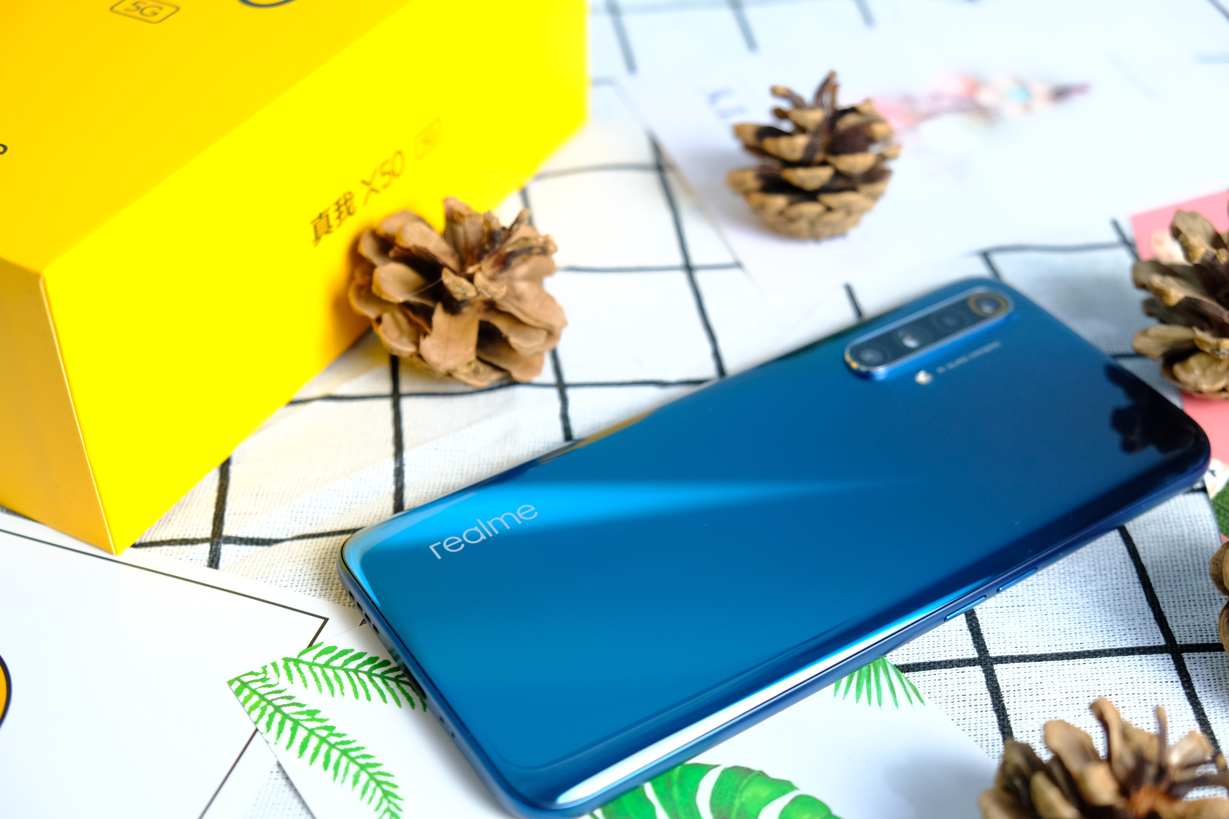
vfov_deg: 28.6
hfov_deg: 41.9
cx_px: 614
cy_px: 410
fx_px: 1604
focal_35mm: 47
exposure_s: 1/60
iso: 1600
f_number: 4
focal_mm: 31.5
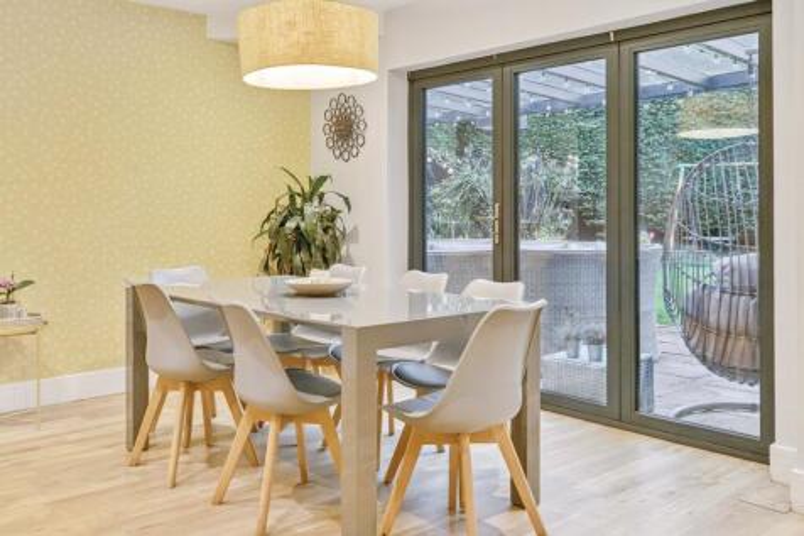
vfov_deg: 39.9
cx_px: 402
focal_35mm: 33
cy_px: 268
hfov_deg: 57.2
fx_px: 737
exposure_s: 1/15
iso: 400
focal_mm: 33
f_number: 8
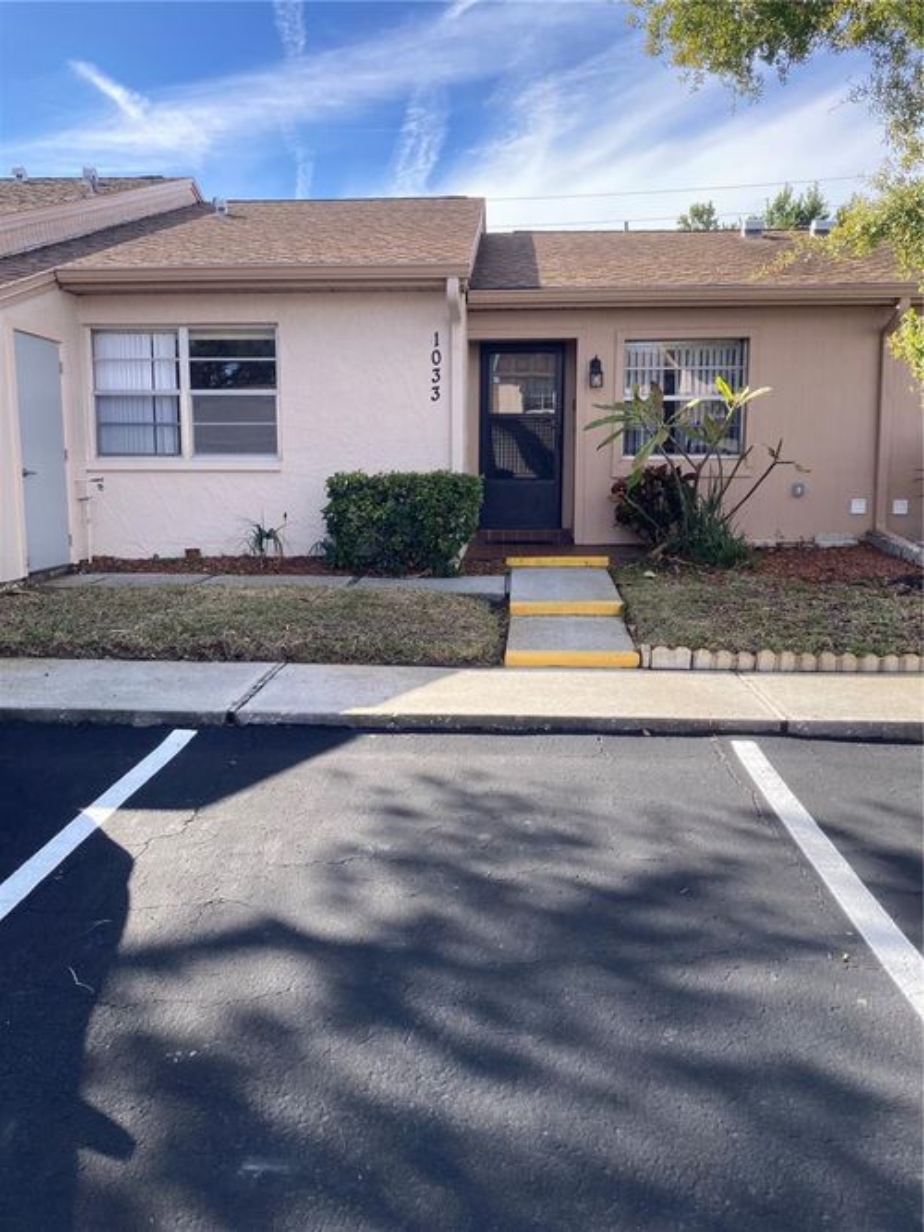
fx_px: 997
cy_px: 616
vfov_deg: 63.5
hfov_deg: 49.7
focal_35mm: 28
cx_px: 462
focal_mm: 3.99
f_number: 1.8
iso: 20
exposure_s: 1/852
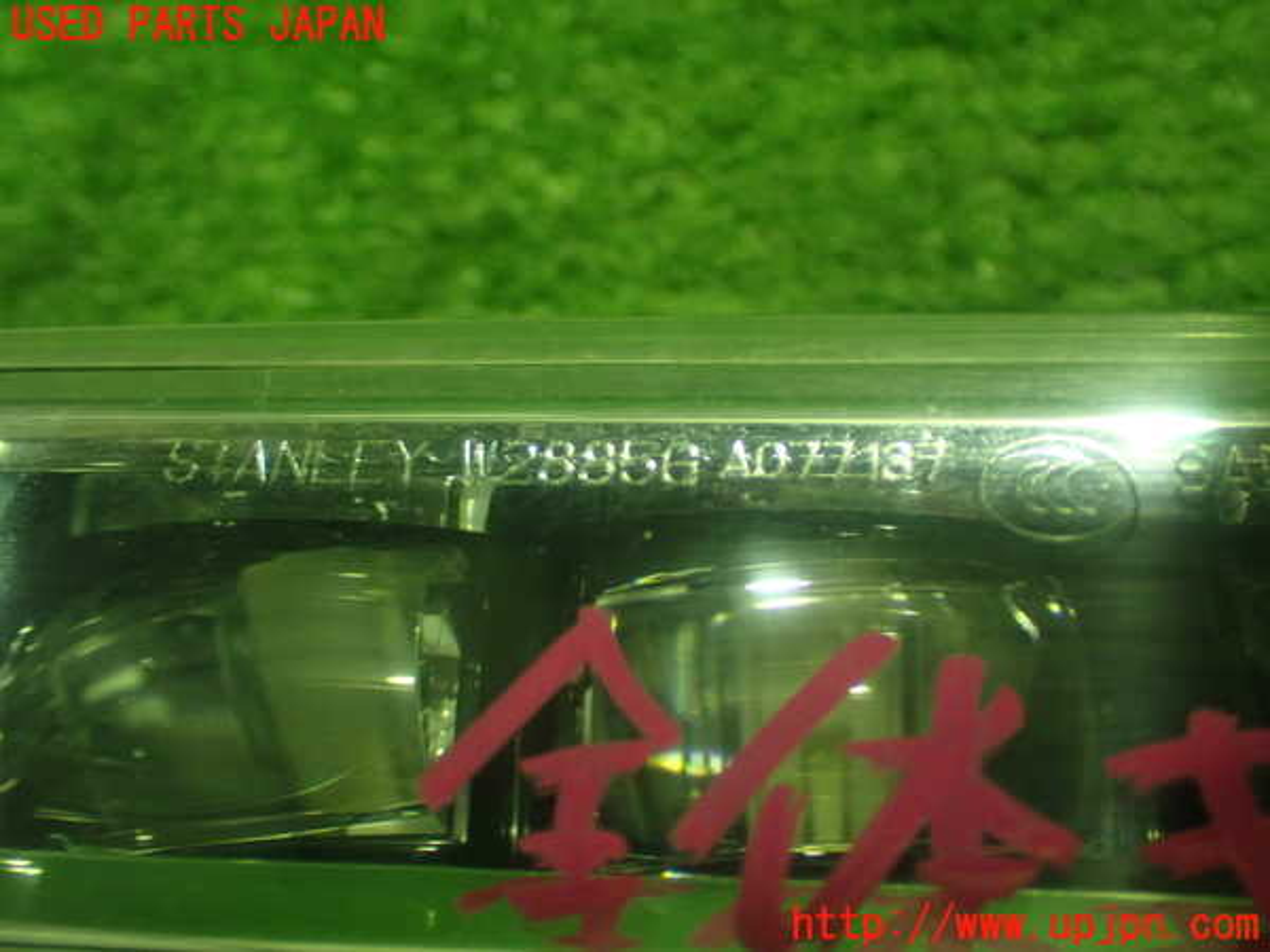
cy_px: 476
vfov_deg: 32.9
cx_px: 635
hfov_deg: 42.9
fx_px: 1614
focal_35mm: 44
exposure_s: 1/30
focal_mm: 7.84
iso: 800
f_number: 2.9
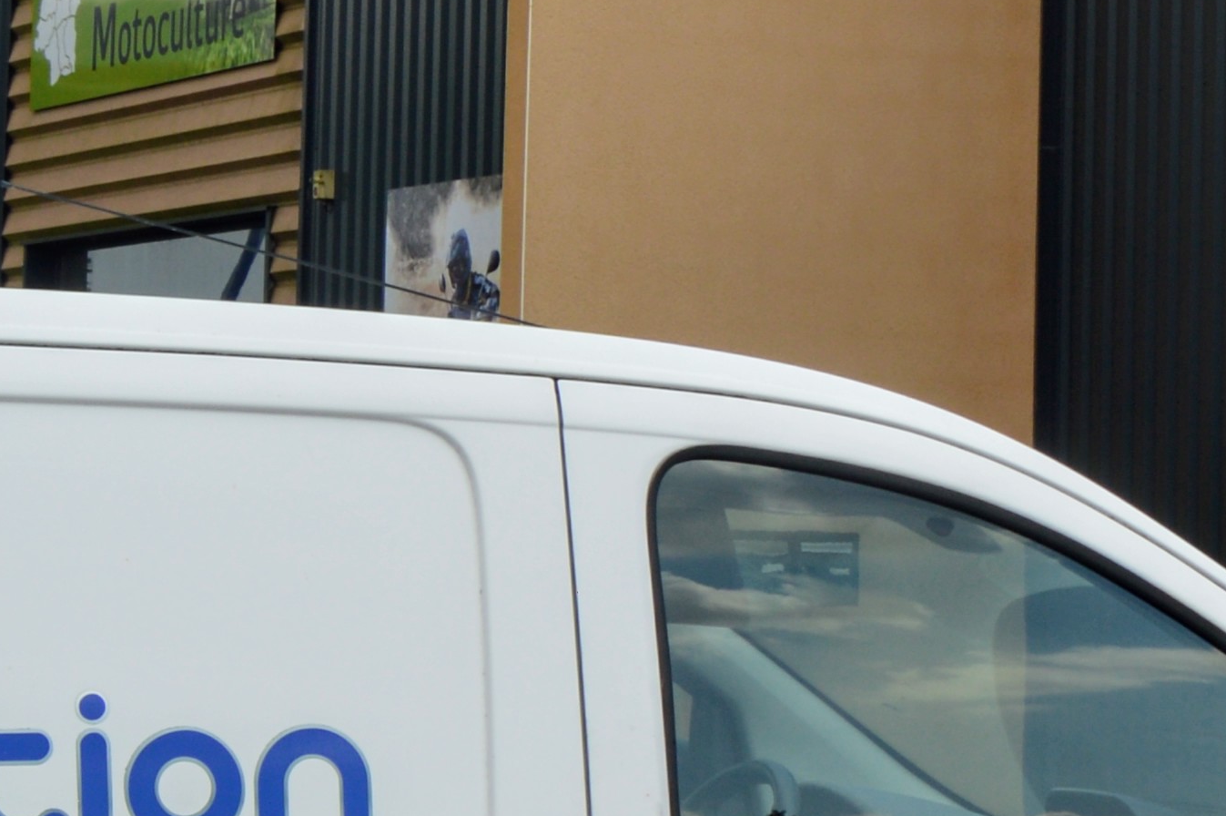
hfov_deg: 14.3
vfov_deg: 10.2
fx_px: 4560
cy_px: 214
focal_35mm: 134
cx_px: 1859
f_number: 9
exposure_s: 1/200
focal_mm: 20
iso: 100
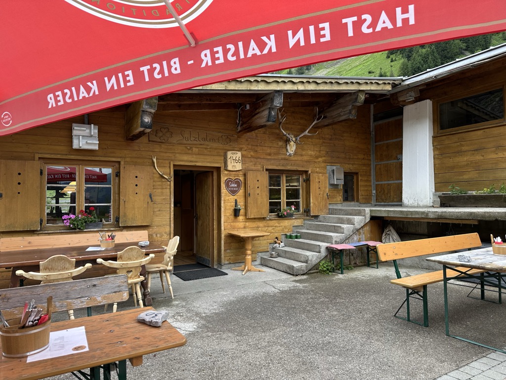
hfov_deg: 71.6
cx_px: 253
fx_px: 351
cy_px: 190
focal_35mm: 24
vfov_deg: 56.8
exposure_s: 1/231
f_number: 1.78
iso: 64
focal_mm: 6.86
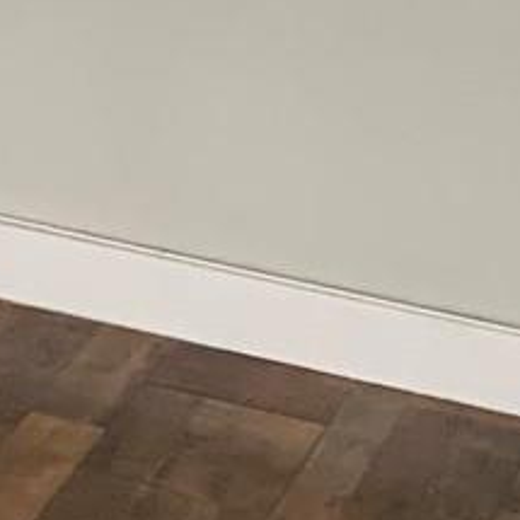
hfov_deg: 7.0
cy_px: -164
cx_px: -1146
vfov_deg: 7.9
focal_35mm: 219
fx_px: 3722
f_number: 1.8
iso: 320
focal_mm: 4.25
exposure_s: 1/60
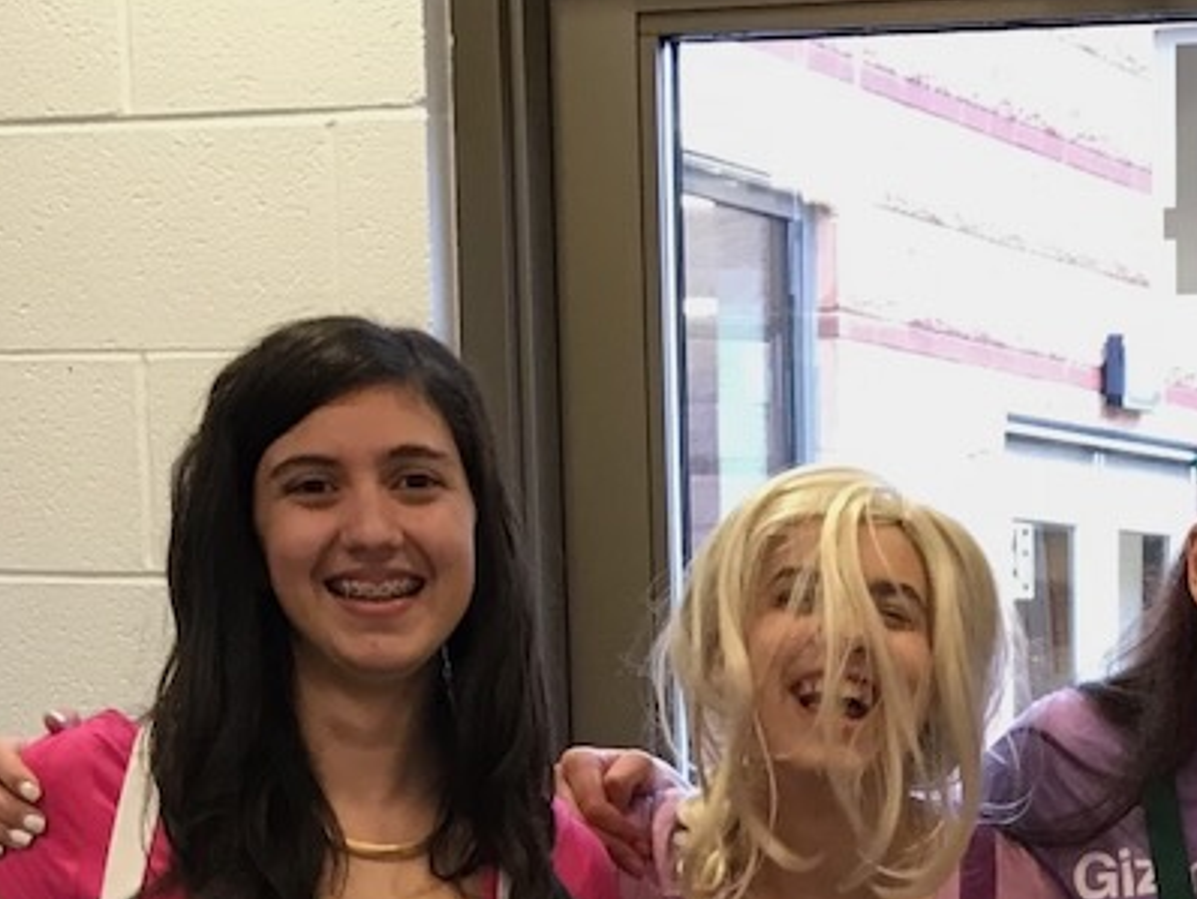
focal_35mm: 90
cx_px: 1320
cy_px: 1281
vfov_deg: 15.4
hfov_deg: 20.7
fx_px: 3114
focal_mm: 3.99
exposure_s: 1/17
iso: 40
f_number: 1.8
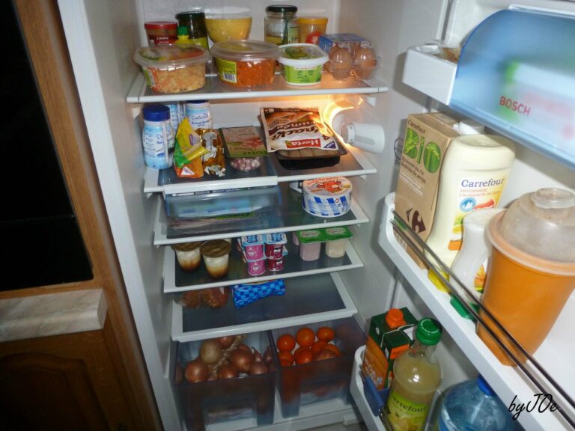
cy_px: 216
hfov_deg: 71.6
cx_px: 288
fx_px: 399
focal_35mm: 24
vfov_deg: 56.8
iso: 200
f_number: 3.3
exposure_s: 1/60
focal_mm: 4.3
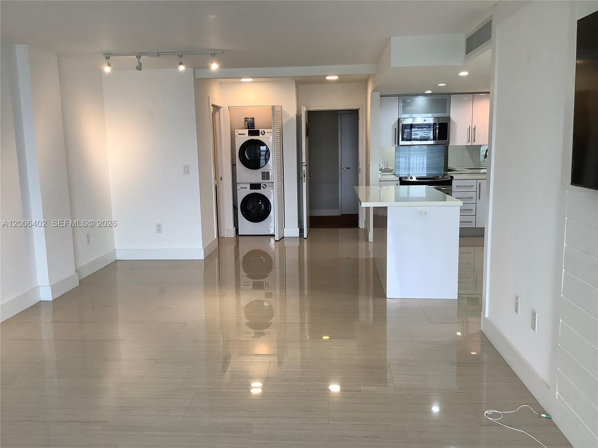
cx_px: 299
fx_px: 536
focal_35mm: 31
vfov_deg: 45.4
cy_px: 224
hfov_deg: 58.4
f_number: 2.4
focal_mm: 3.3
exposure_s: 1/120
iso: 80
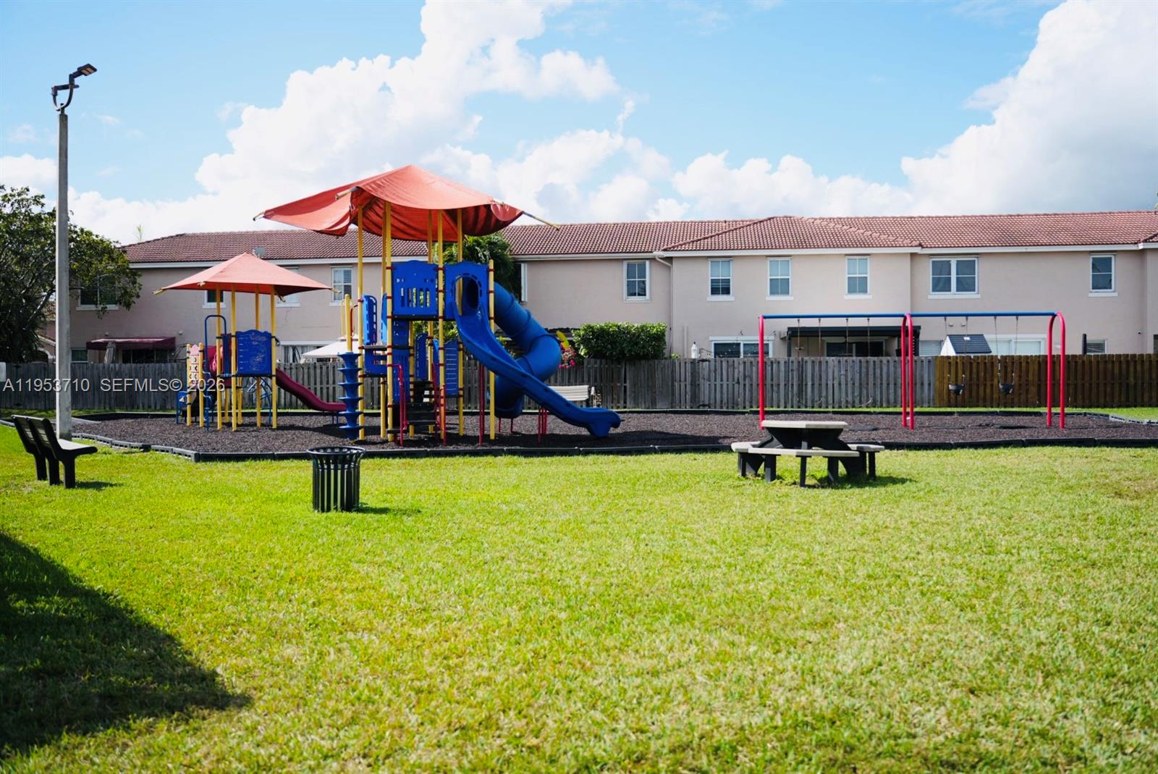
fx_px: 966
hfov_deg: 61.9
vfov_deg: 43.7
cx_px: 579
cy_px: 387
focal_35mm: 30
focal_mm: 30
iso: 250
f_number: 2.8
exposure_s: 1/5000
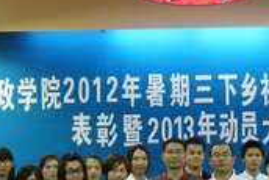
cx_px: 177
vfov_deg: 14.9
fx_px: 664
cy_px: 218
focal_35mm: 89
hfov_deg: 22.8
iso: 1000
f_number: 3.2
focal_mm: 17
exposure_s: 1/60
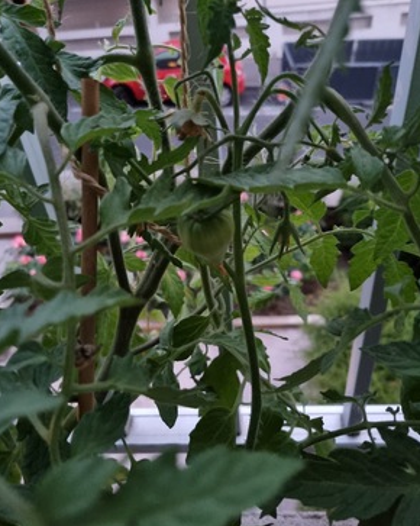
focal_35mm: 28
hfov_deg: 51.5
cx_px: 214
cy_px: 264
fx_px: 435
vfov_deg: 62.2
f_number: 1.8
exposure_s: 1/25
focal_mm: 5.4
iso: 1000
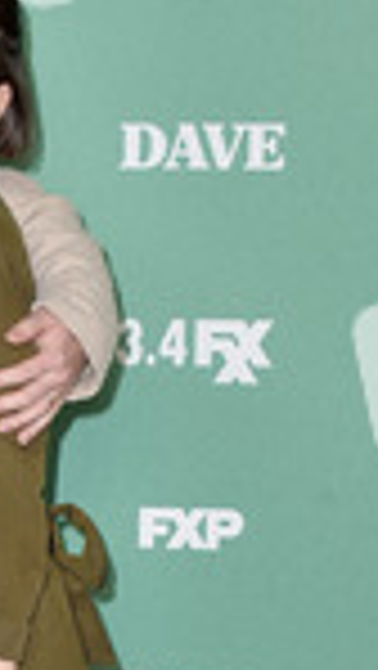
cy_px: 576
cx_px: -182
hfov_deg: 12.8
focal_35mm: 90
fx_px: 1601
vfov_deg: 23.2
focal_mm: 32
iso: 400
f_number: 7.1
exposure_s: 1/250
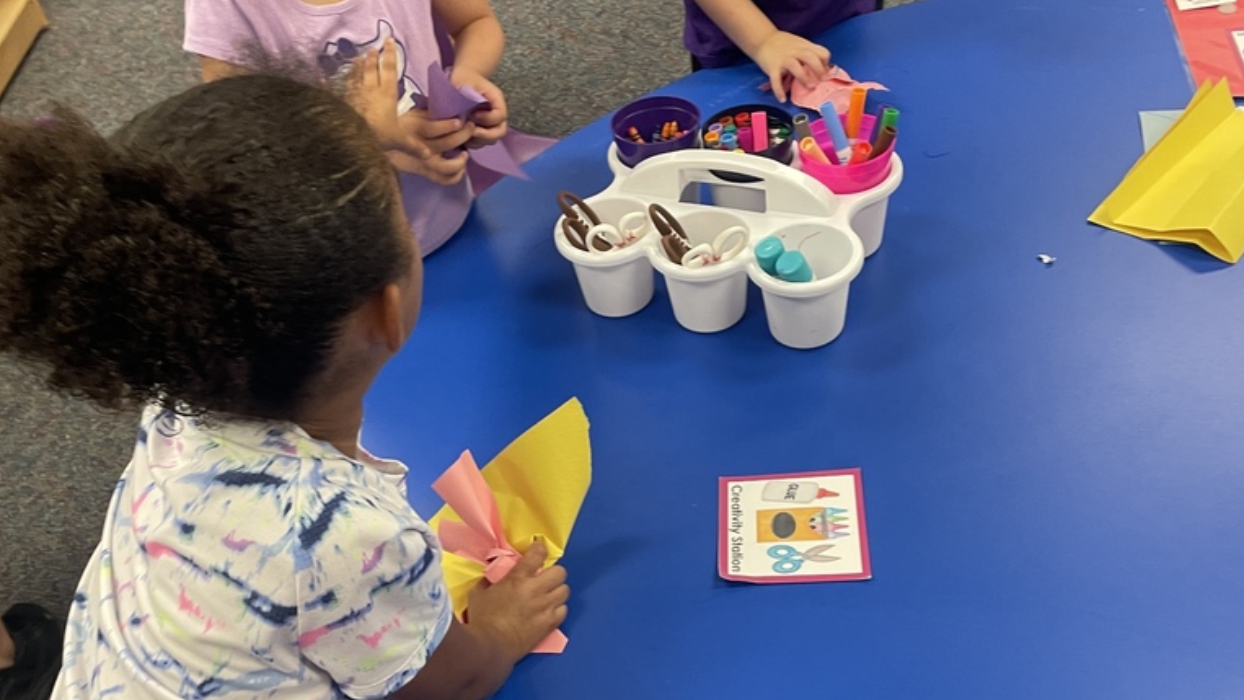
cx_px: 624
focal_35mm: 38
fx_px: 1253
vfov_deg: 30.8
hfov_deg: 52.8
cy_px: 506
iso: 100
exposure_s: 1/60
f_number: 1.6
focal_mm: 4.2
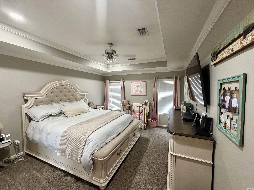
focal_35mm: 14
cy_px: 95
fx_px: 103
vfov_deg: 85.7
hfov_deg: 102.1
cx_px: 127
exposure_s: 1/60
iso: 320
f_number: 2.2
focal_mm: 2.22
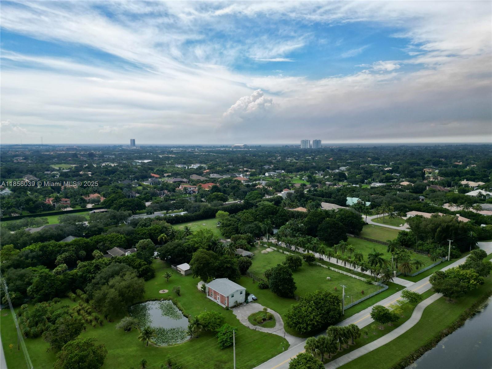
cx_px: 246
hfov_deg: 71.6
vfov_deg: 56.8
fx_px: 341
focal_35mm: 24
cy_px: 184
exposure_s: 1/2500
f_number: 1.7
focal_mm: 6.72
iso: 100
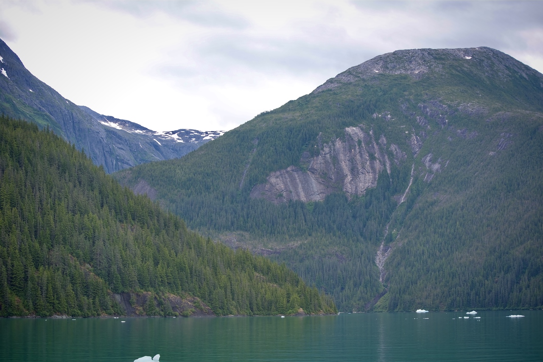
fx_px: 1056
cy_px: 181
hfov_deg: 28.8
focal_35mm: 70
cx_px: 272
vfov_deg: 19.5
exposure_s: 1/160
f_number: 5.6
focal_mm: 70
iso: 100
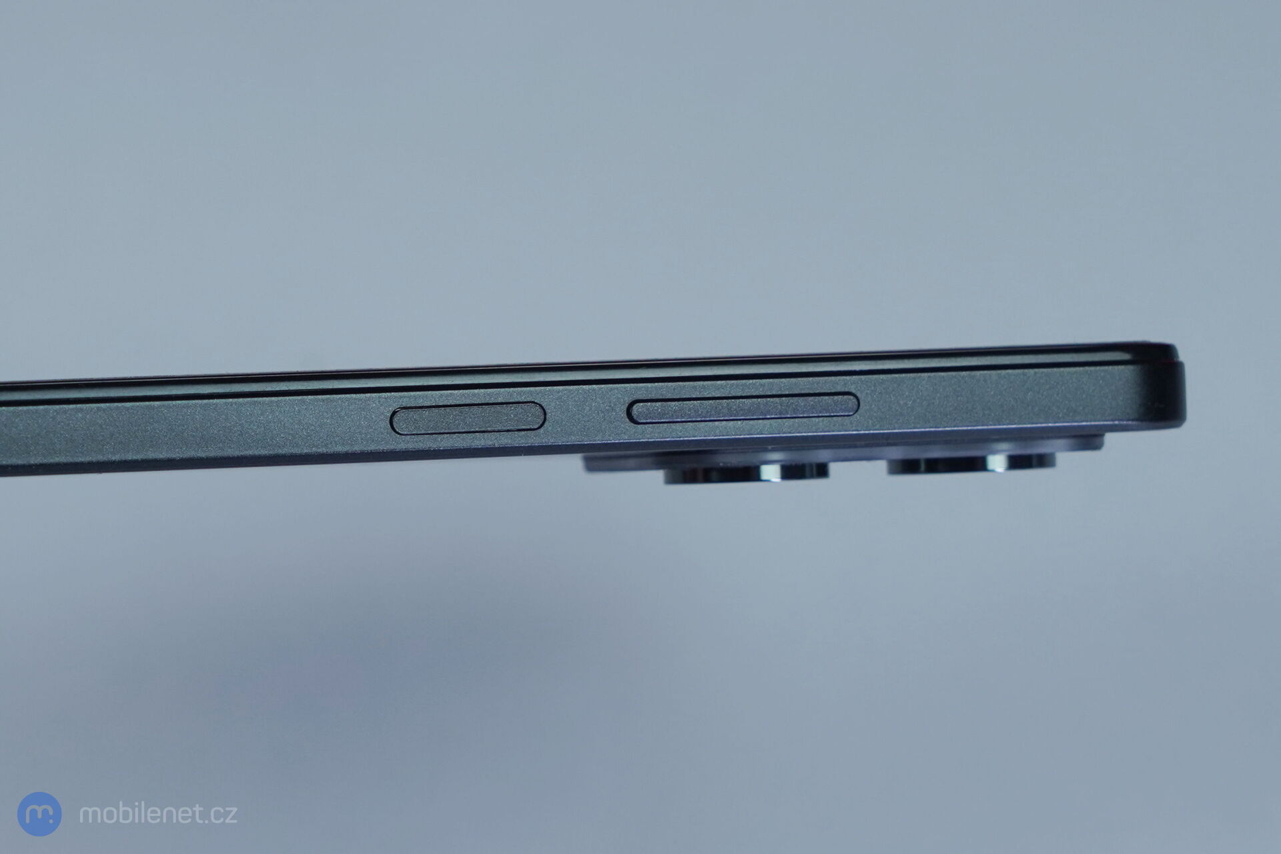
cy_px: 427
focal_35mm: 62
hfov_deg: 32.4
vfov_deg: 21.9
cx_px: 640
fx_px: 2206
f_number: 7.1
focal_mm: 62
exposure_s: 1/160
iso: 500
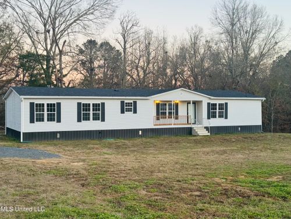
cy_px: 110
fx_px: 404
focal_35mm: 48
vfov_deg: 30.3
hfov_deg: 39.7
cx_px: 146
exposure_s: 1/121
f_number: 1.78
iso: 64
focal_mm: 6.76
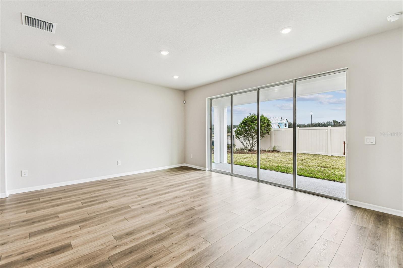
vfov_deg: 77.3
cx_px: 202
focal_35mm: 15
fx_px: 168
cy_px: 134
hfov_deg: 100.4
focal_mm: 10
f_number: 6.3
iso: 100
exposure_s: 1/125
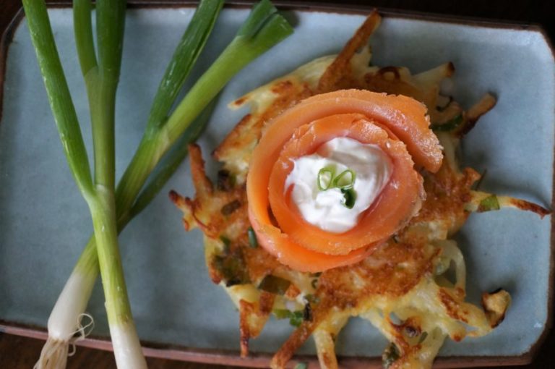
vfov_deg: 29.8
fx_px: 693
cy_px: 184
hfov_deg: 43.7
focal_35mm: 45
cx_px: 278
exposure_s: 1/160
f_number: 3.5
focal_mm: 30
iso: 800
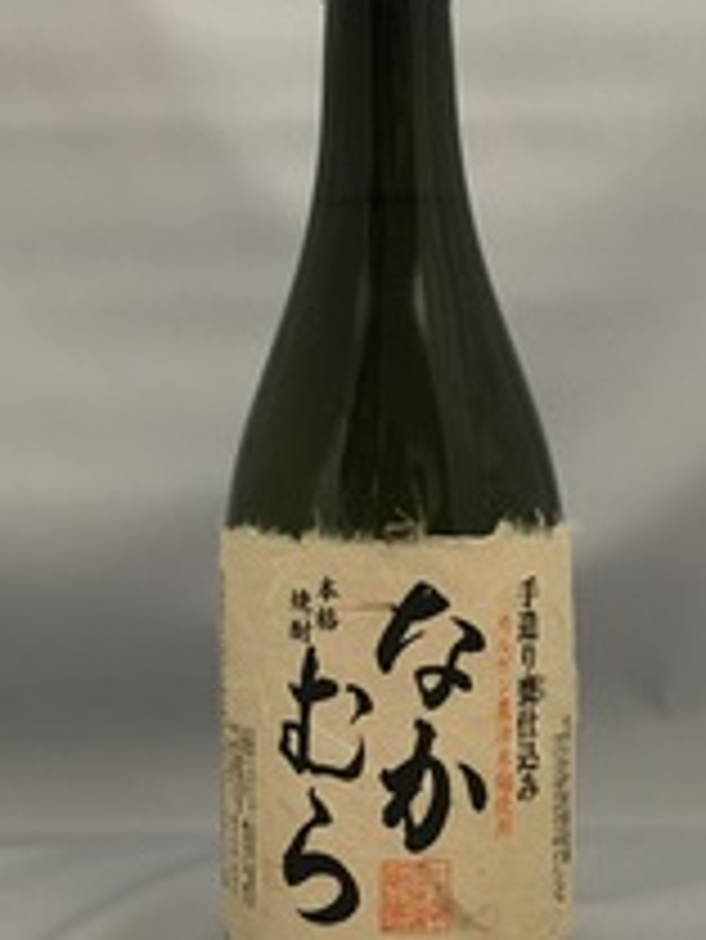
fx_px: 1358
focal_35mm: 50
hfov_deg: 29.1
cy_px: 472
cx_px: 387
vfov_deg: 38.2
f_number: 2.2
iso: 200
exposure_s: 1/15
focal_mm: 4.15
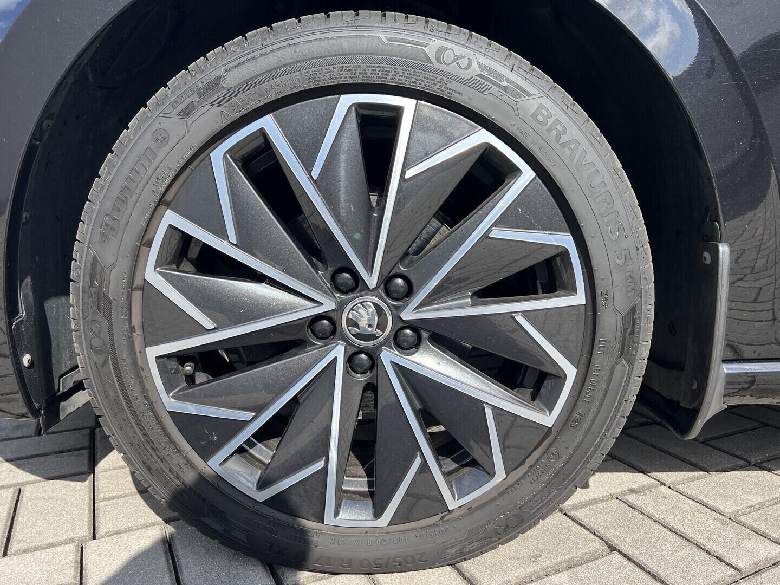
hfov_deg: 67.3
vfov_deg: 53.1
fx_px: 586
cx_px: 390
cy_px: 292
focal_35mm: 26
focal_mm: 5.7
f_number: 1.5
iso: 50
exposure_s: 1/1295
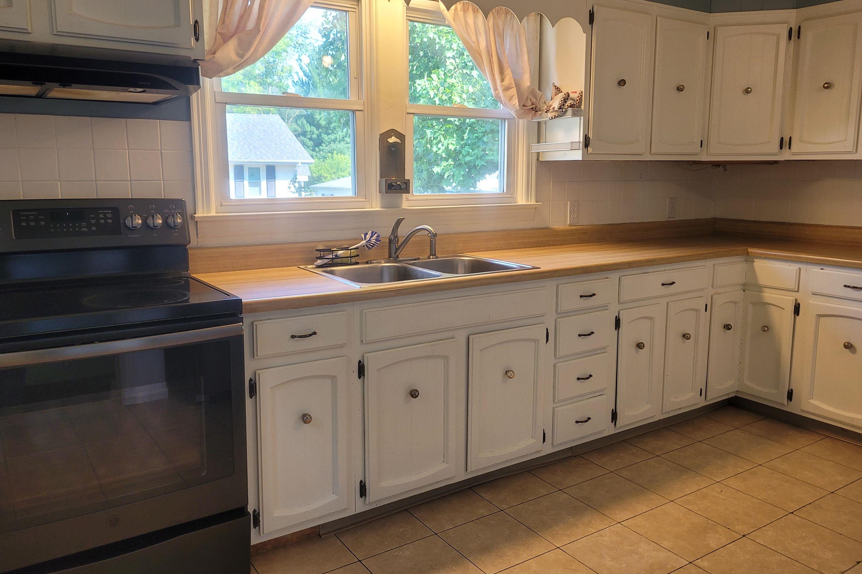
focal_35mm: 28
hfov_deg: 65.5
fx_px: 670
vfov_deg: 46.4
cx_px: 434
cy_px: 279
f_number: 1.8
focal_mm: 5.4
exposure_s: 1/120
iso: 125
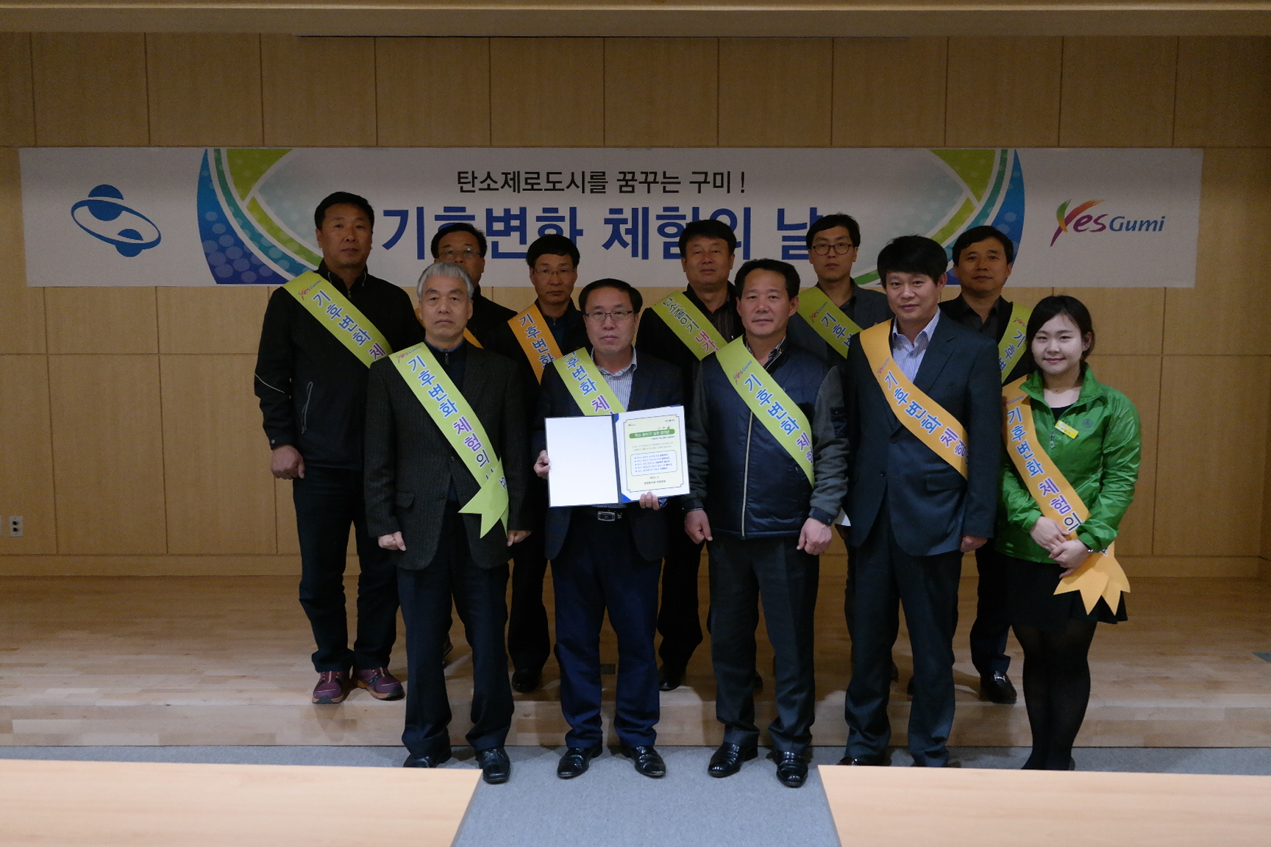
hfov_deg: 61.9
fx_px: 1059
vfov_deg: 43.6
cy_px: 424
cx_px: 636
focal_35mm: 30
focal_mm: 20
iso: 1600
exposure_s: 1/40
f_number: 3.5
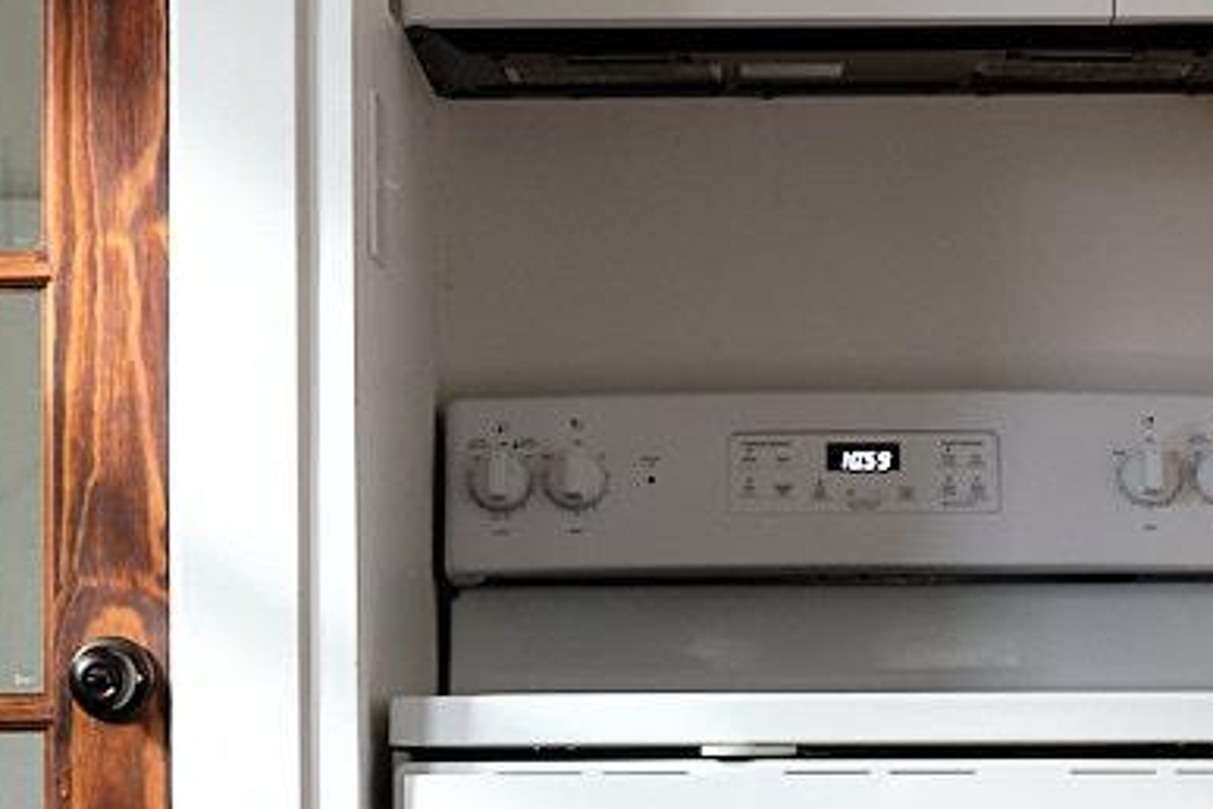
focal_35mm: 127
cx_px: 906
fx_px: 4279
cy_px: 820
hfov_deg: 16.1
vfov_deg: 10.7
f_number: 8
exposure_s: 1/2.33
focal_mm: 16
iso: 200
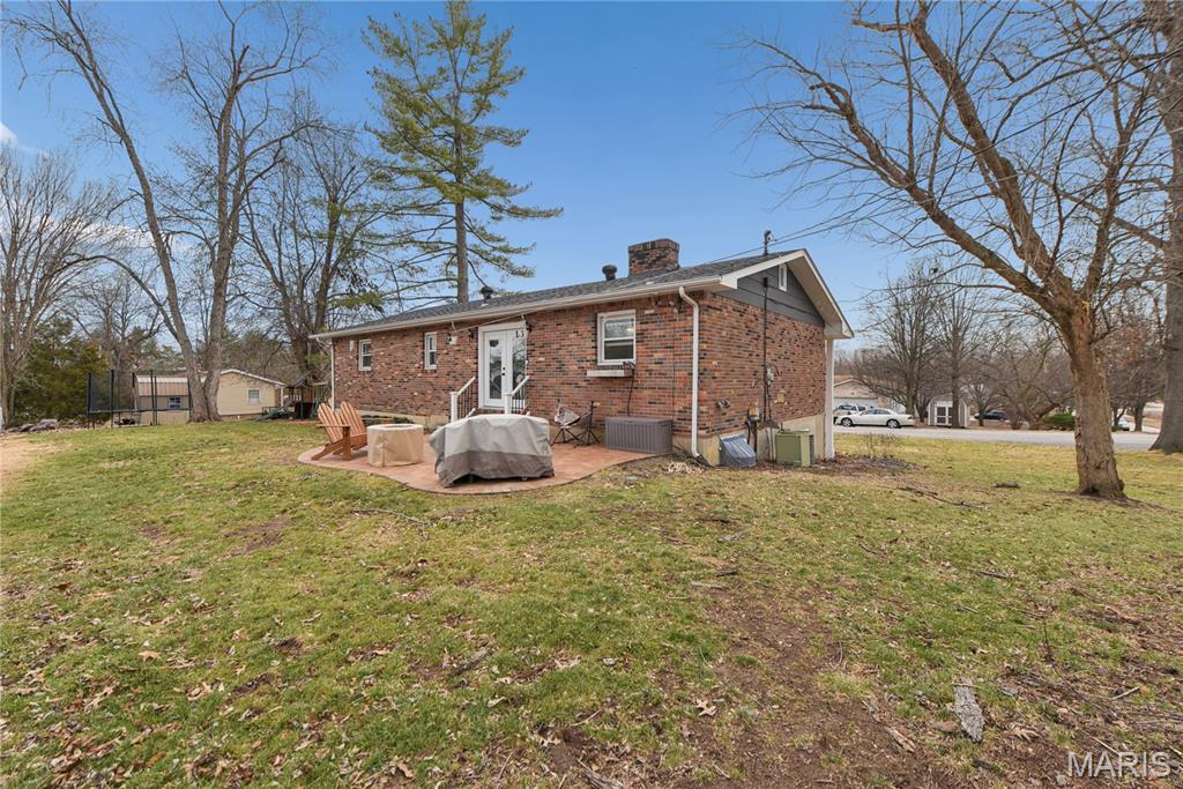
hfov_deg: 104.2
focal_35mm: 14
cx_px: 592
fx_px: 460
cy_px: 394
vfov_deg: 81.2
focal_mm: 14
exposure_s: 1/1000
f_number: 6.3
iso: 400
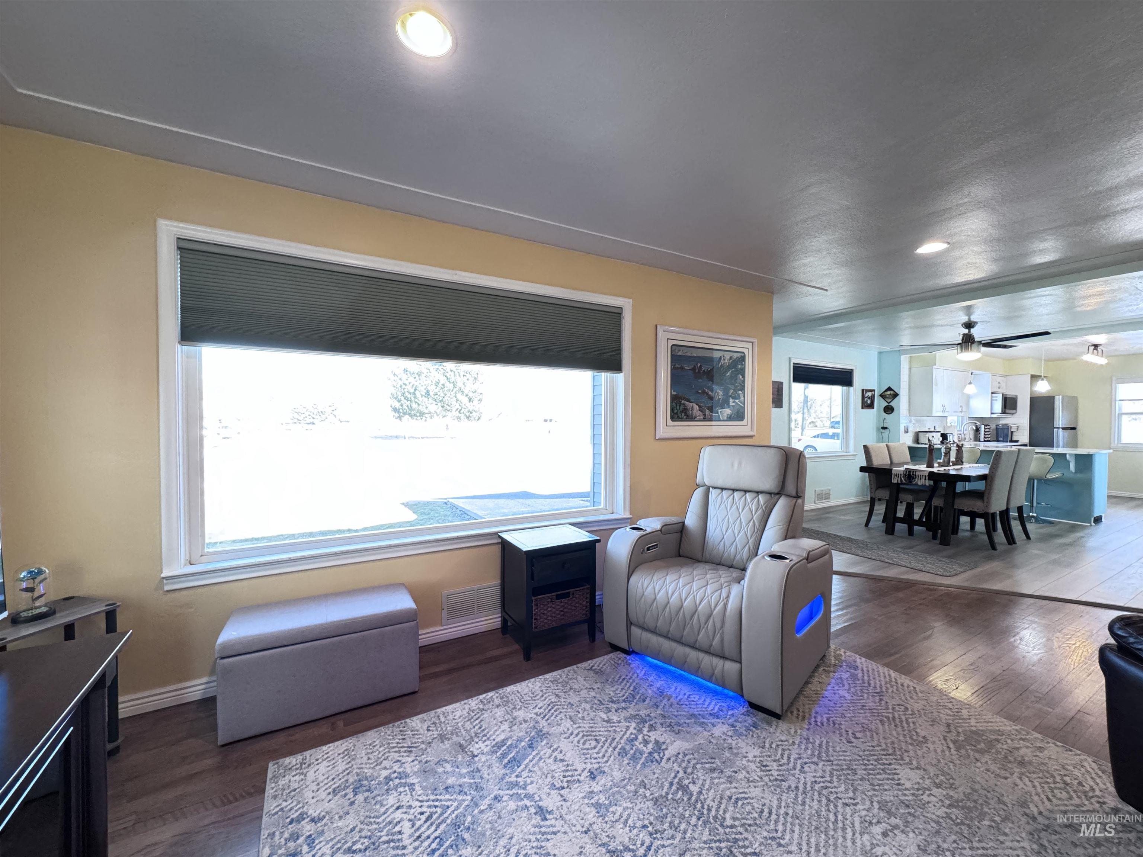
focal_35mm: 14
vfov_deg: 85.7
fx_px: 462
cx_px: 572
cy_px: 428
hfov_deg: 102.1
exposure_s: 1/60
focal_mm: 2.22
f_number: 2.2
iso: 640
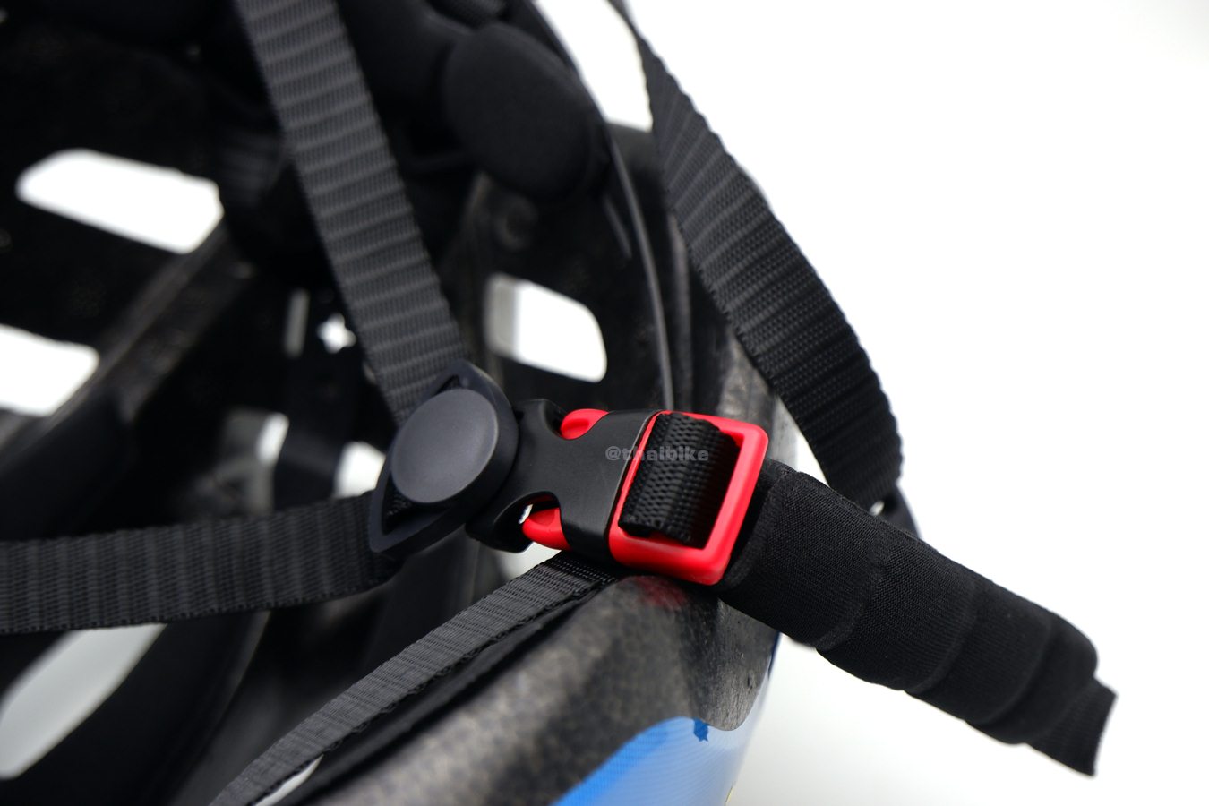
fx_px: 1780
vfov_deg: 25.5
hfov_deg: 37.5
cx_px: 604
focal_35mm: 53
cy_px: 403
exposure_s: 1/110
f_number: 5
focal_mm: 35.3
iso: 200
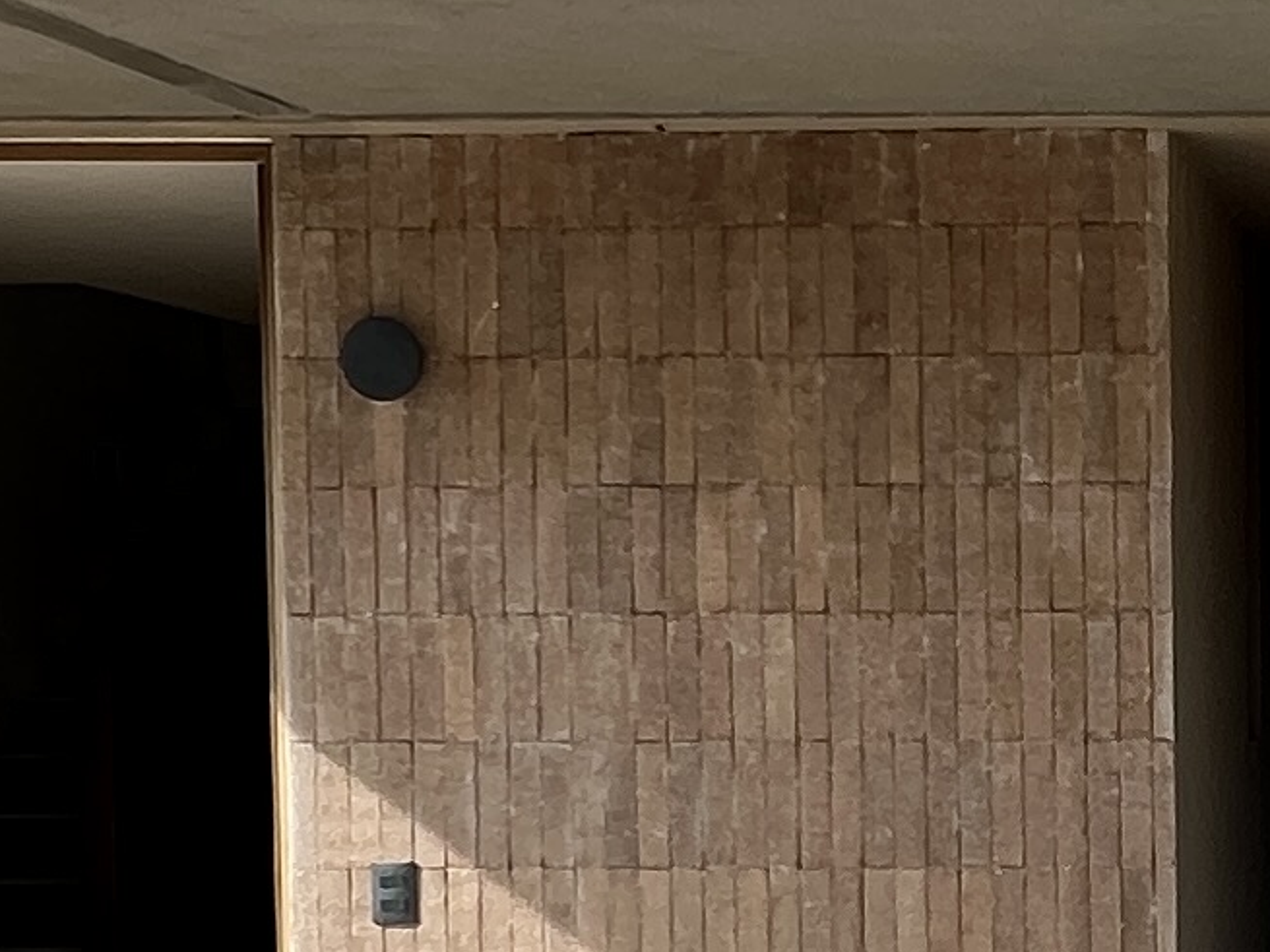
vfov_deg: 18.1
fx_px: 2935
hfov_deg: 22.4
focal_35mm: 80
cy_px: 853
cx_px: 1540
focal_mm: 1.57
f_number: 1.8
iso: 32
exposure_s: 1/372
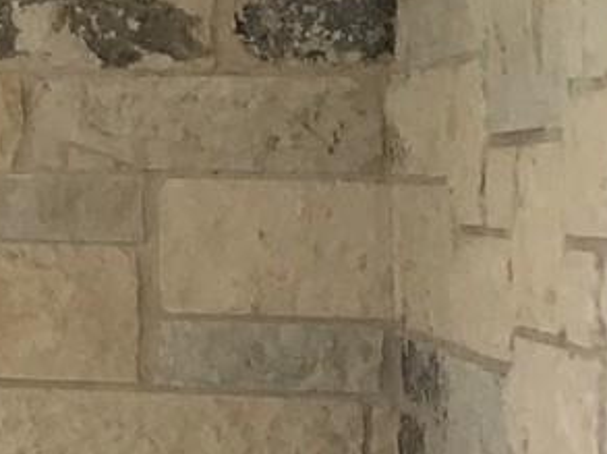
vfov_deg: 7.5
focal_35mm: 196
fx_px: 3433
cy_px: 75
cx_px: -1125
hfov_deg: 8.6
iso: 20
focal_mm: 3.99
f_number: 1.8
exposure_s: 1/2083
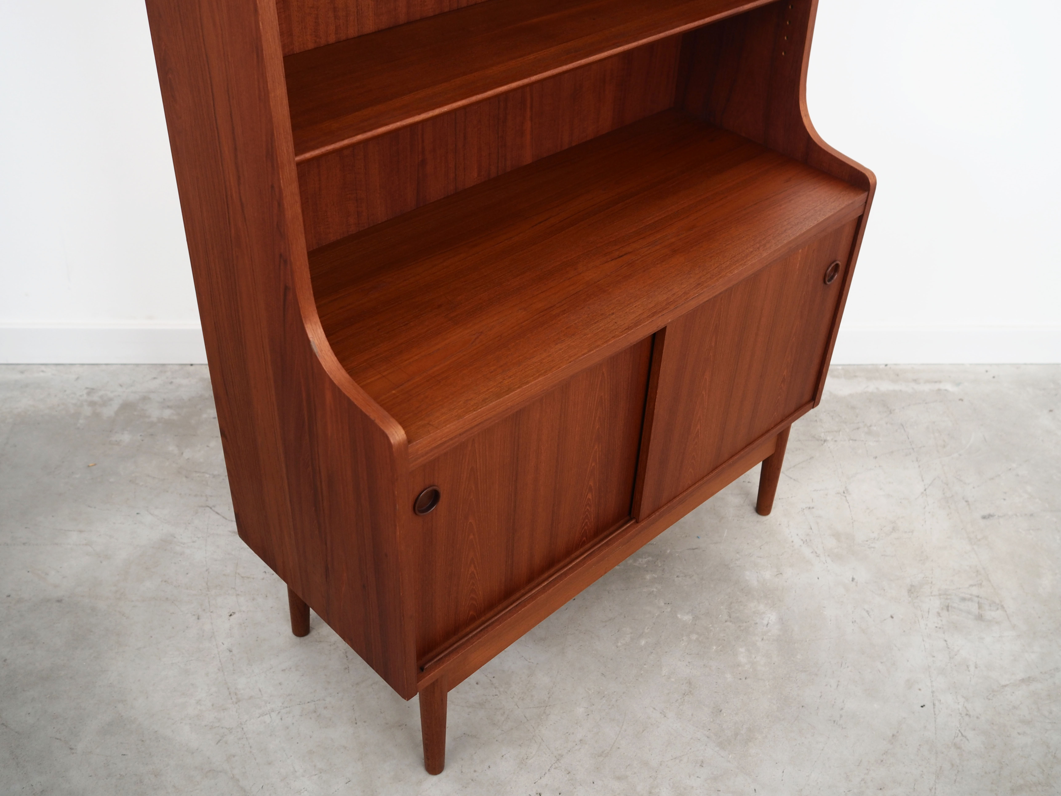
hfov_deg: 54.0
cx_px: 530
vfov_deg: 41.8
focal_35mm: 34
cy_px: 398
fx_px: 1042
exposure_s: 1/30
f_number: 2.5
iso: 200
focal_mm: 17
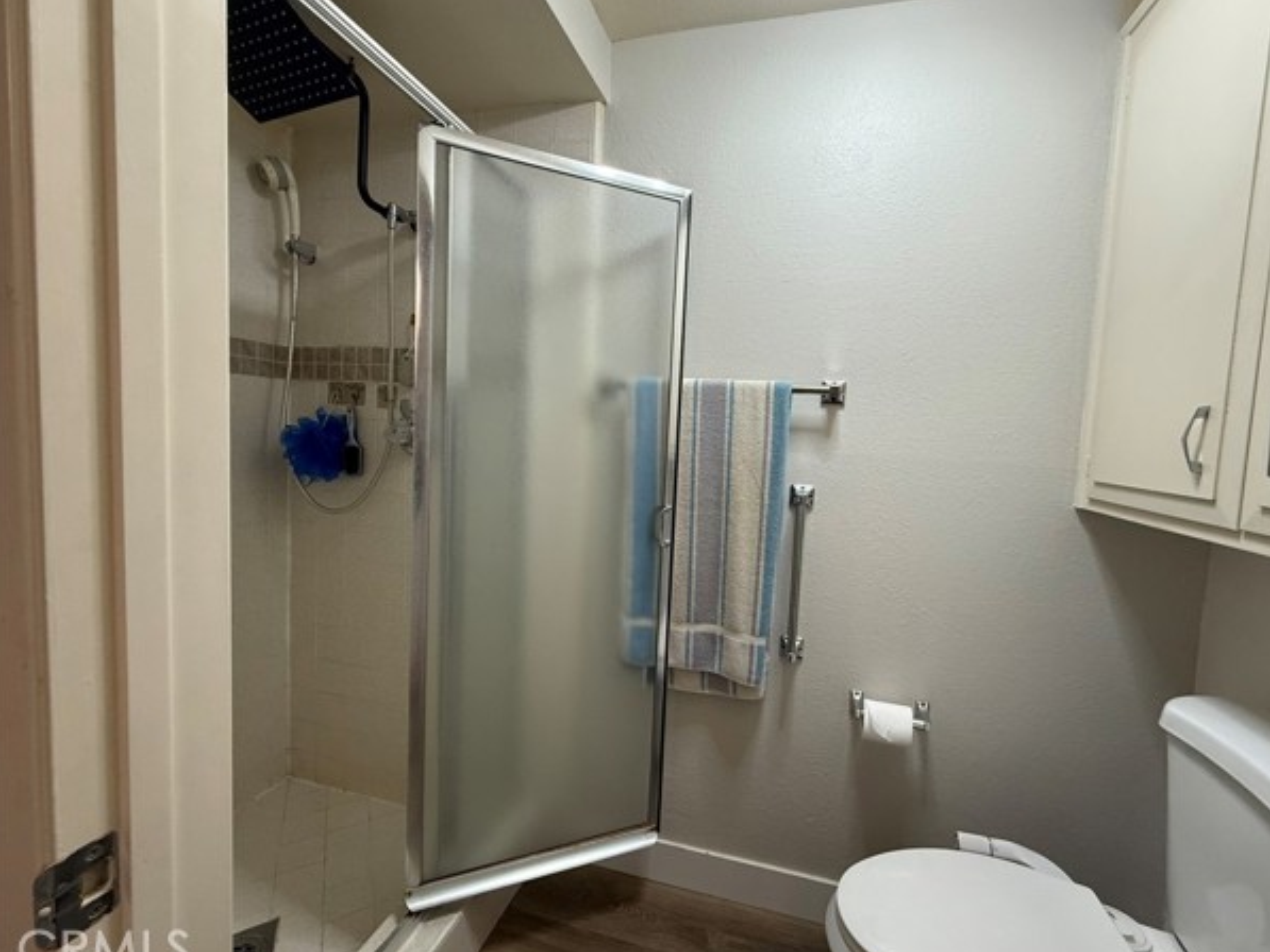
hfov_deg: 98.0
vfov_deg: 81.8
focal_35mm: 15
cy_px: 470
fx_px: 550
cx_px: 674
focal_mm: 2.22
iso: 200
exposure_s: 1/120
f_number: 2.2
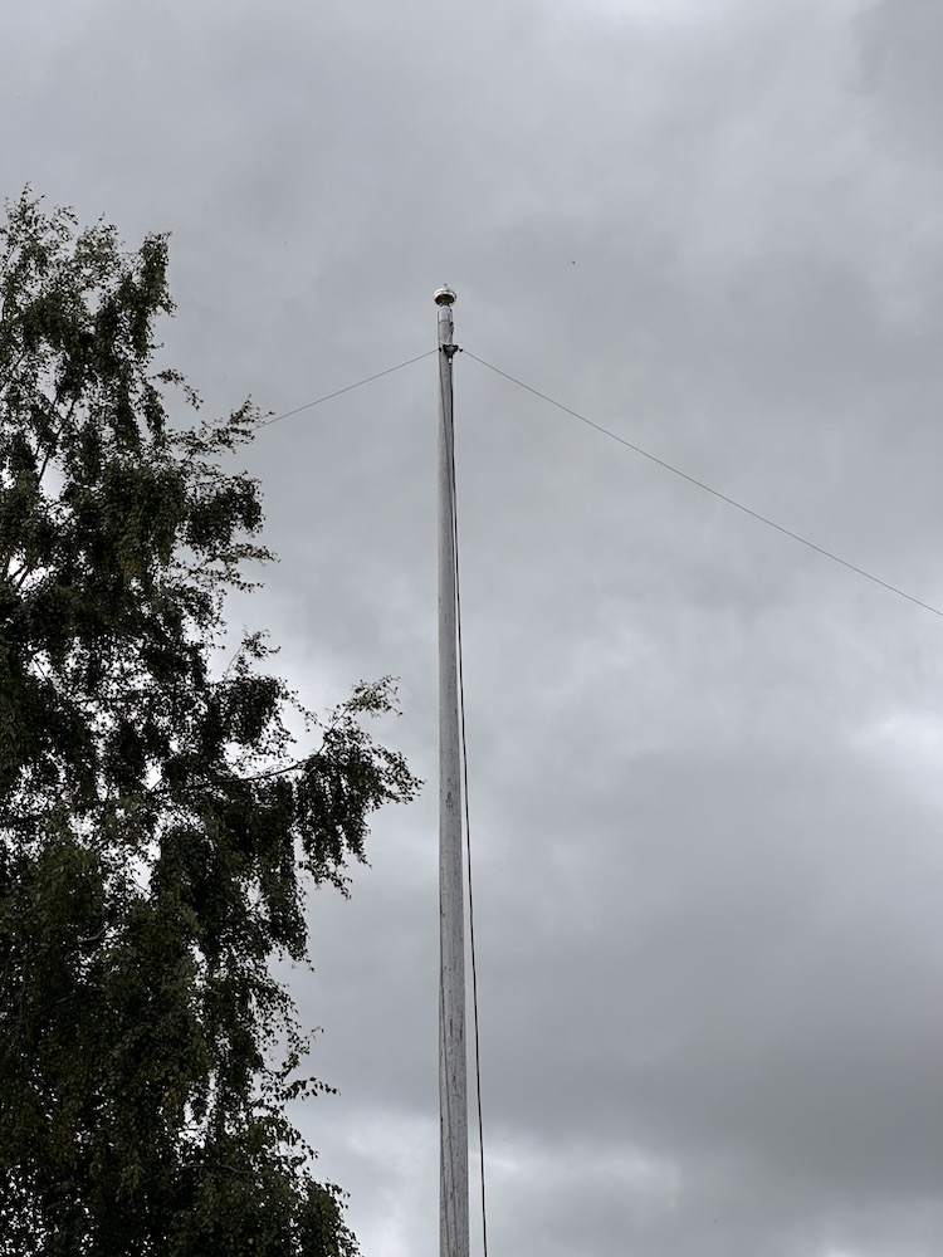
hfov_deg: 19.1
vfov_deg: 25.3
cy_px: 628
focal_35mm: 77
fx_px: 2797
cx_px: 472
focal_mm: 9
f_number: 2.8
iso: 32
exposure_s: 1/732
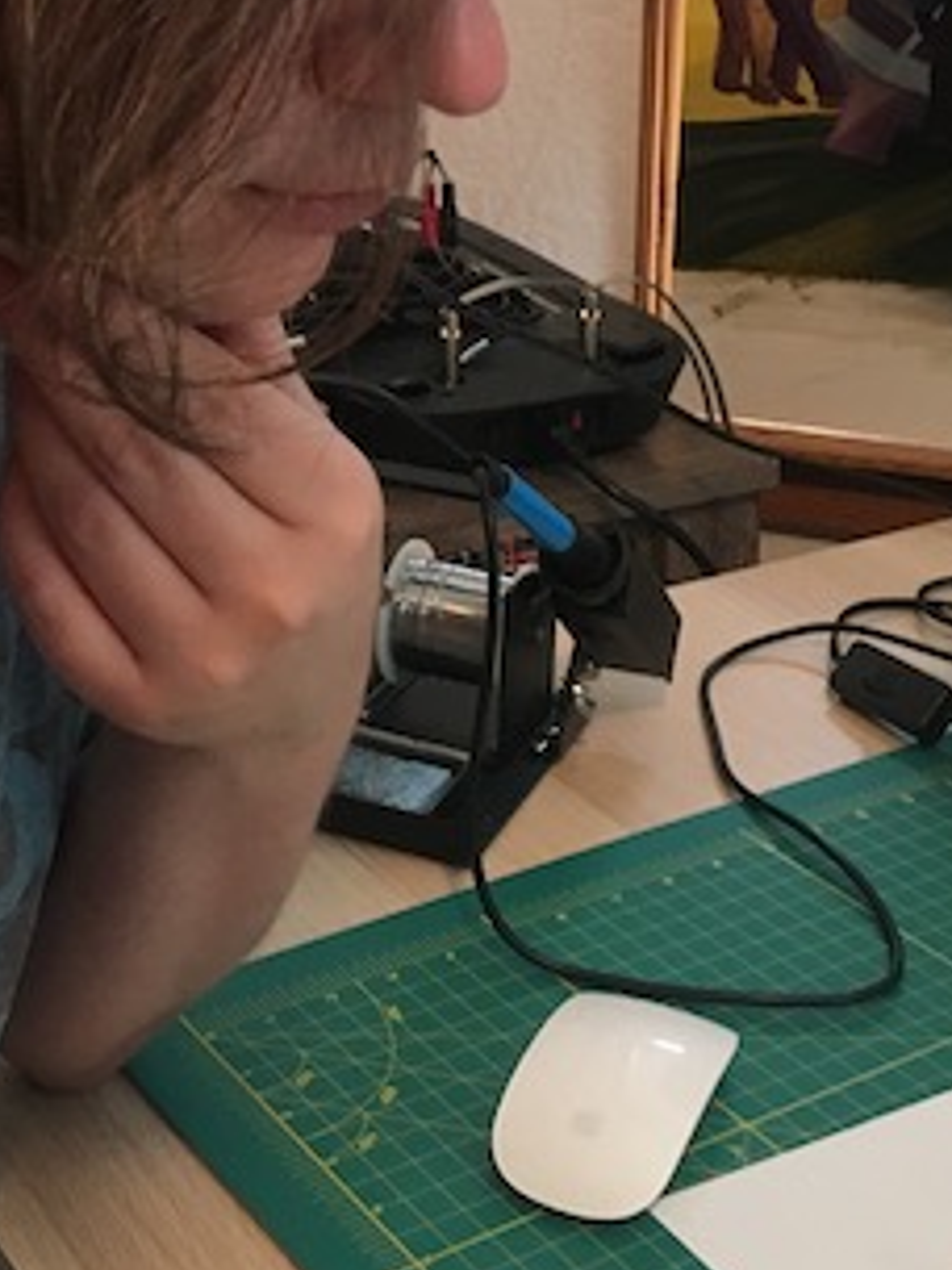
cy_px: 84
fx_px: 2237
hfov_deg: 23.6
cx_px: 180
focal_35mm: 61
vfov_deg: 30.1
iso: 200
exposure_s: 1/30
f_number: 2.2
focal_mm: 4.15
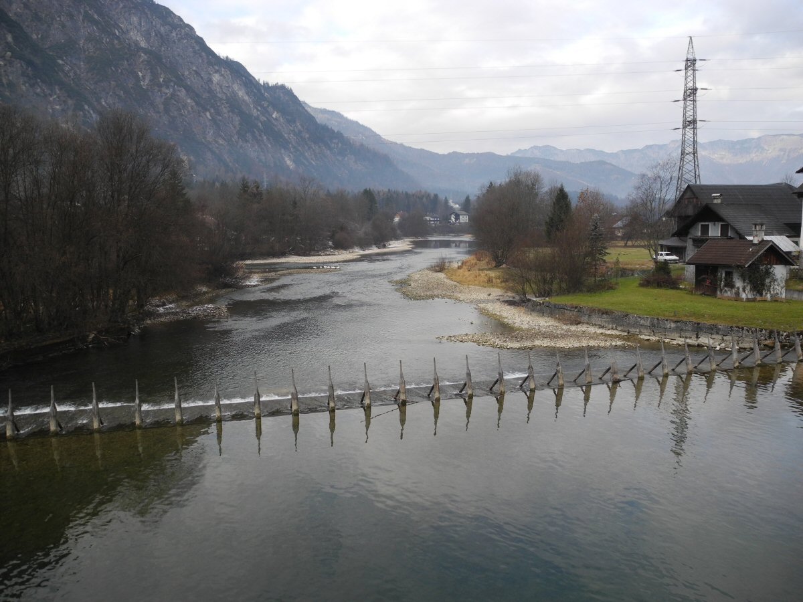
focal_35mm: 28
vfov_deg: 49.7
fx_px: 650
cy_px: 301
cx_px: 402
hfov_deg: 63.4
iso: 100
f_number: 2.8
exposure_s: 1/424
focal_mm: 6
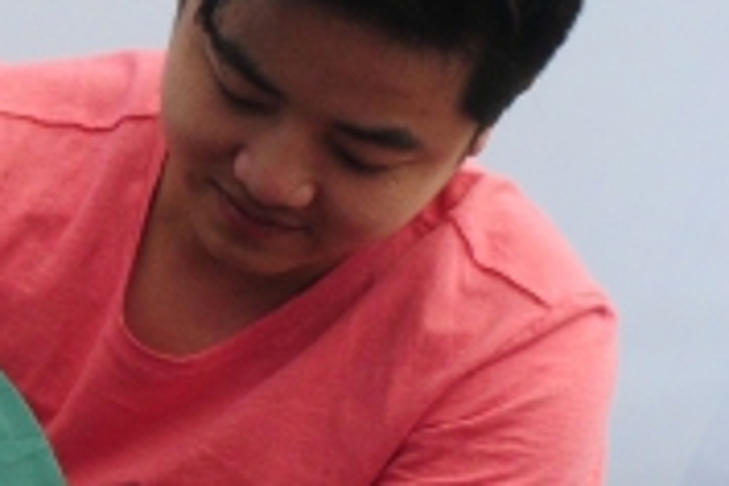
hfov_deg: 11.8
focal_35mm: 168
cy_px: 535
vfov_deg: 8.1
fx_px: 3402
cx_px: -315
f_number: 10
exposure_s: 1/400
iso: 500
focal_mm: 22
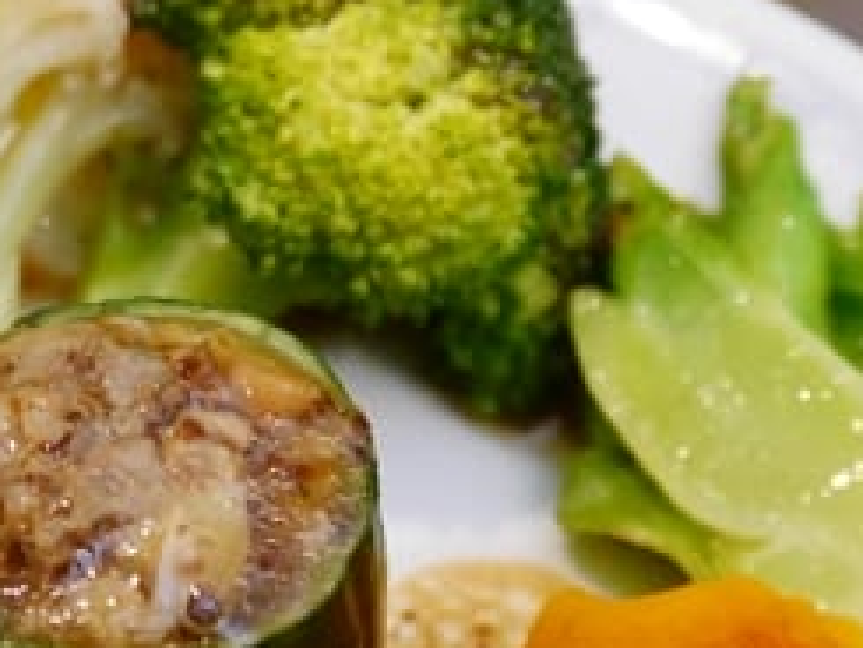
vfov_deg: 14.9
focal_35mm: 98
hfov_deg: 19.9
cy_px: 644
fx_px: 2444
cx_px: 208
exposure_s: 1/60
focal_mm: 18
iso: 2000
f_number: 4.2
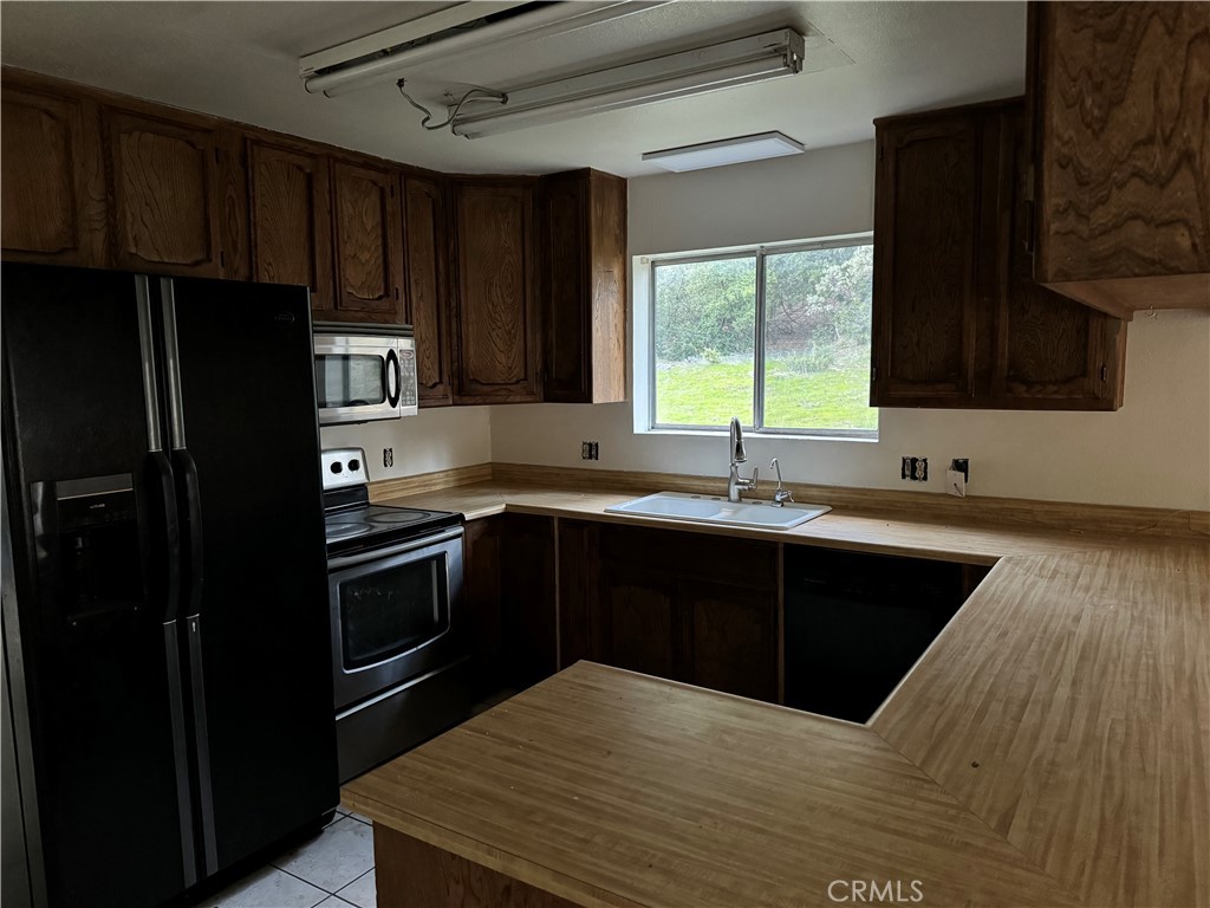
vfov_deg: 56.8
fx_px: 839
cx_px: 605
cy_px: 454
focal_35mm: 24
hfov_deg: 71.6
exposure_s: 1/40
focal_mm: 6.86
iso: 800
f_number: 1.78
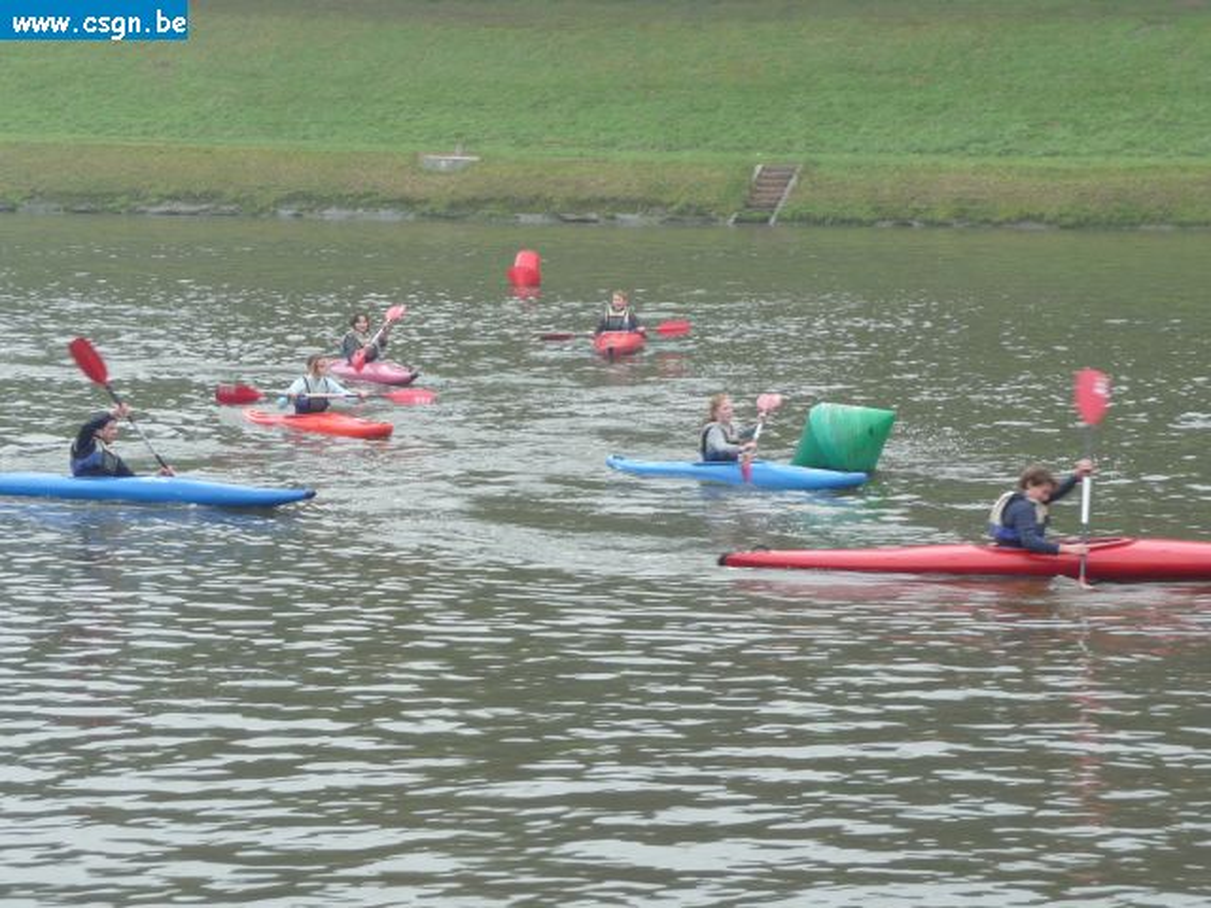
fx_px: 3988
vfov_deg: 13.0
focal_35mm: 114
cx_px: 606
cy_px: 454
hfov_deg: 17.3
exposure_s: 1/40
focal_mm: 14.2
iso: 100
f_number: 4.7
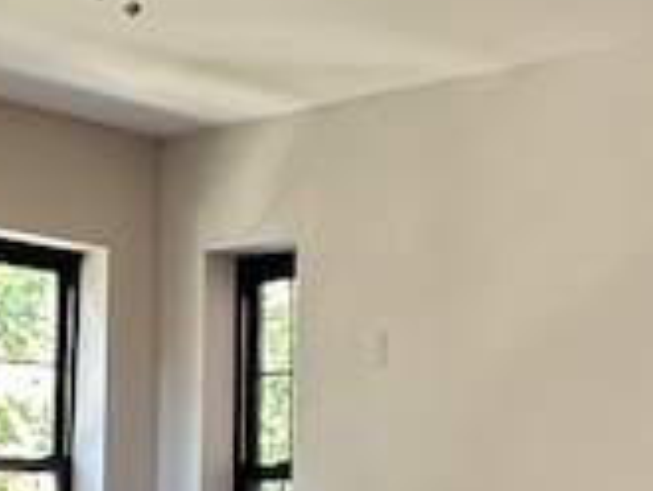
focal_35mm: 87
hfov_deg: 22.4
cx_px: 451
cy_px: 507
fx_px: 1642
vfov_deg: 16.6
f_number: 2.2
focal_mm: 2.22
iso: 250
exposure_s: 1/60
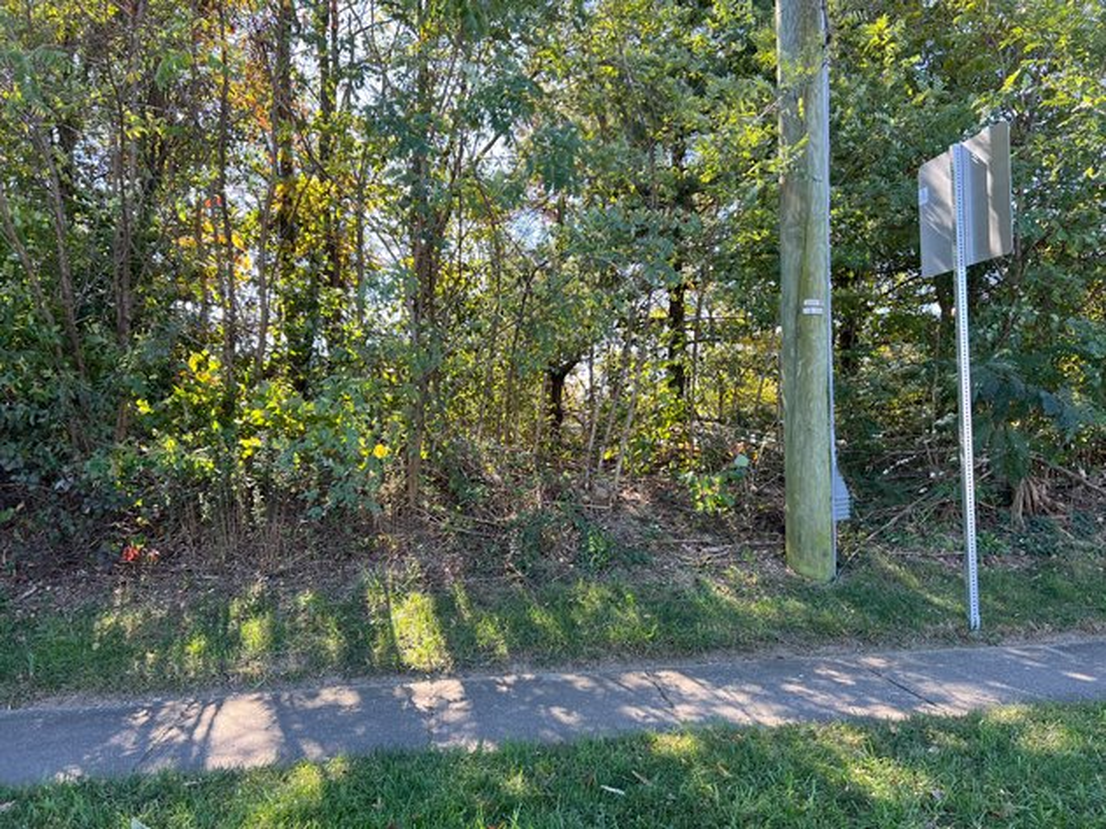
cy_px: 414
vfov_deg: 53.0
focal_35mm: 26
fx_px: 831
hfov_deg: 67.3
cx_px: 553
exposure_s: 1/313
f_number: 1.5
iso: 50
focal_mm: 5.7
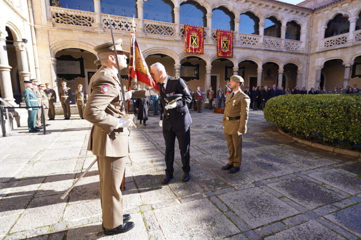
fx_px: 190
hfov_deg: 87.0
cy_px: 120
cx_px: 180
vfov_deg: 64.5
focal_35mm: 19
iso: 100
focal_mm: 19
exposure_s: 1/200
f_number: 4.5
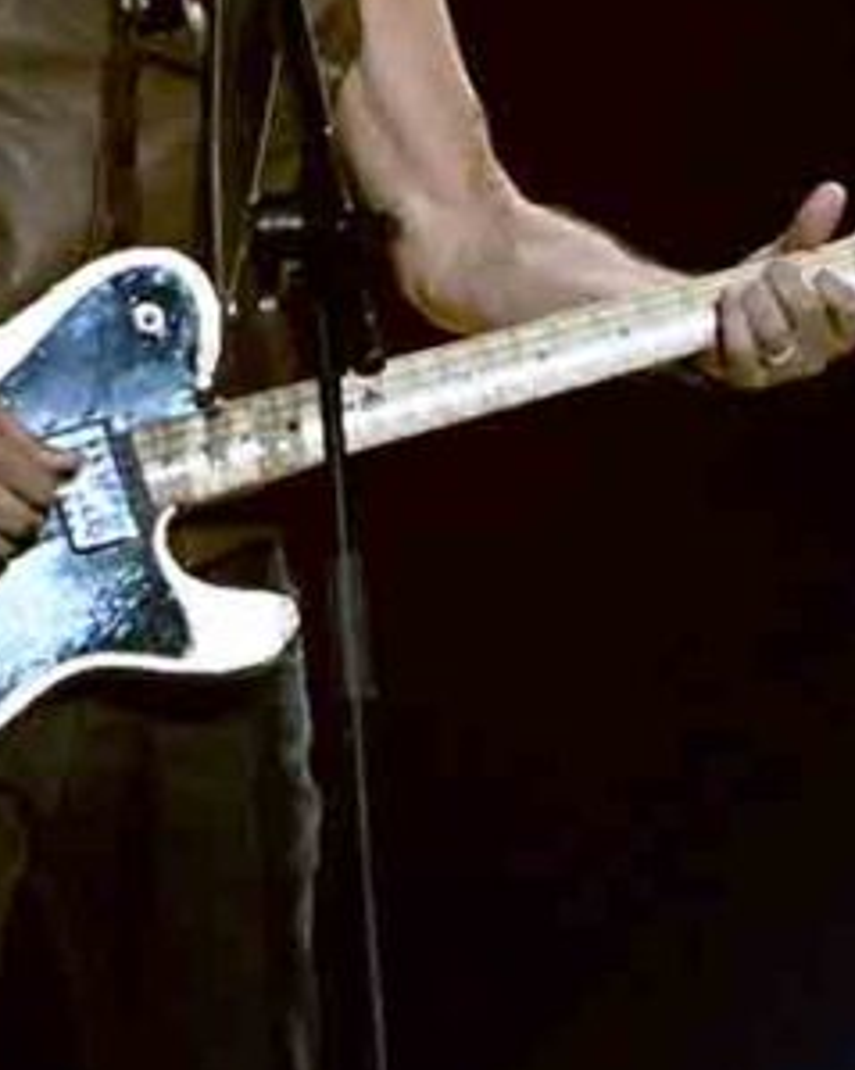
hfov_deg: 1.2
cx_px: 801
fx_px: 40730
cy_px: 338
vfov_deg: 1.5
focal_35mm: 1287
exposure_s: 1/640
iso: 2500
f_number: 4
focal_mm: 400
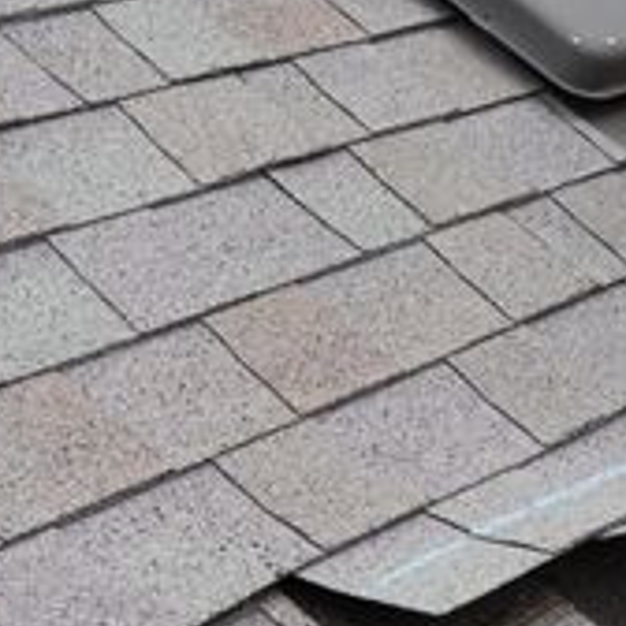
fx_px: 1985
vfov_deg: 17.9
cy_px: 281
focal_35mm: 97
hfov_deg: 16.3
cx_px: 961
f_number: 3.2
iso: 100
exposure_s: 1/640
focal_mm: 16
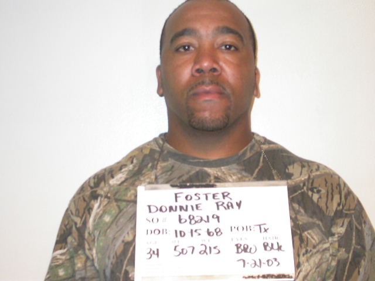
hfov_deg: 26.7
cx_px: 188
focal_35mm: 73
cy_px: 140
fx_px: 791
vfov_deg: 20.2
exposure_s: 1/60.3
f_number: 3.3
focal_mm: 15.1
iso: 200
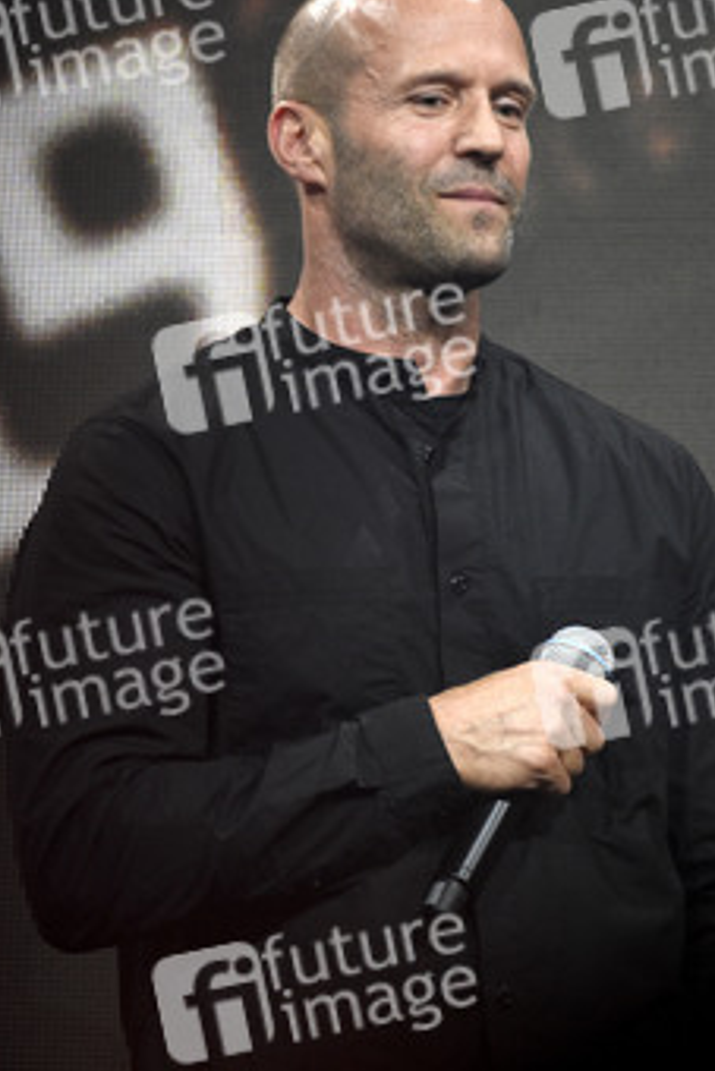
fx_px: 17498
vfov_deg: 3.5
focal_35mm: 588
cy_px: 517
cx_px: 408
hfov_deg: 2.3
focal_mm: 500
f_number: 5.6
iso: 3200
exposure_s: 1/160
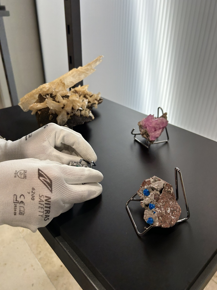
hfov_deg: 53.1
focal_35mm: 26
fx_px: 217
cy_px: 145
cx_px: 108
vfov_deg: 67.3
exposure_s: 1/279
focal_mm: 5.7
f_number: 1.5
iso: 40
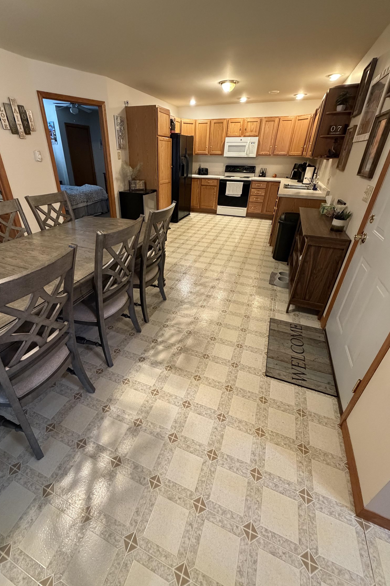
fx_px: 244
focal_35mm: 15
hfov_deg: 77.0
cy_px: 289
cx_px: 172
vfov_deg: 100.4
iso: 640
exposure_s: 1/60
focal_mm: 2.22
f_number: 2.2
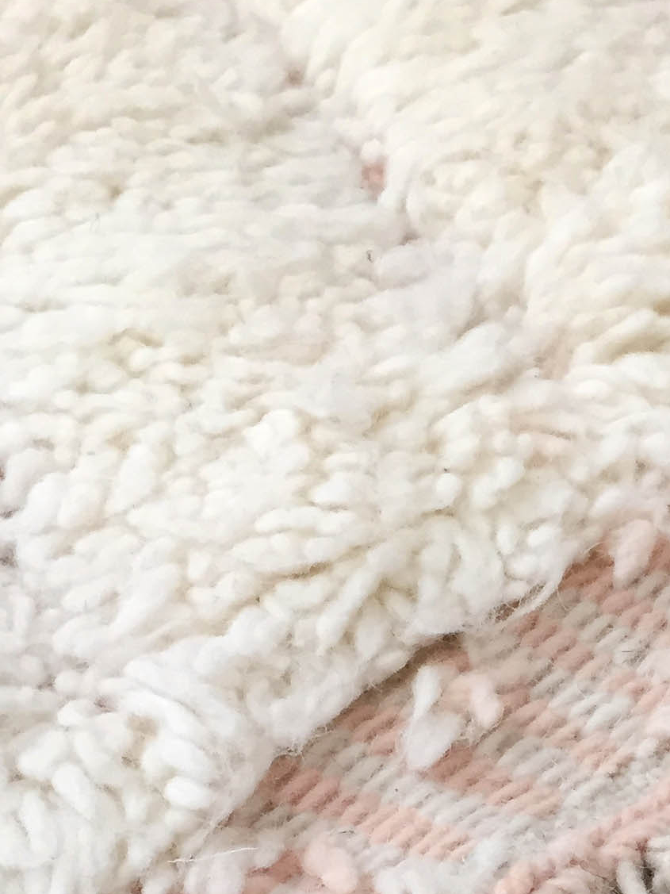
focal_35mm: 84
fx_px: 2168
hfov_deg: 17.2
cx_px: 672
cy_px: 1038
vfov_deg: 21.8
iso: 40
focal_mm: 4.15
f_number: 2.2
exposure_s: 1/33
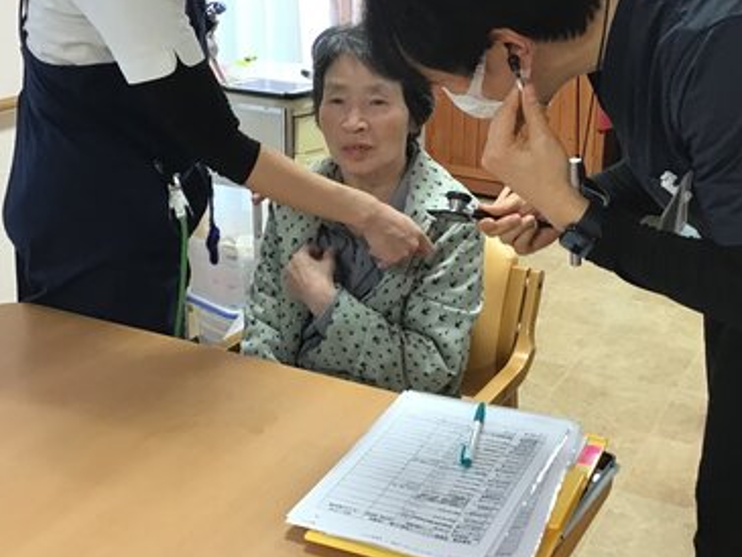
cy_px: 240
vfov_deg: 28.5
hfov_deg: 37.5
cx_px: 380
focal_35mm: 51
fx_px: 1094
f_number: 2.4
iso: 50
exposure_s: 1/30
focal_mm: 3.3
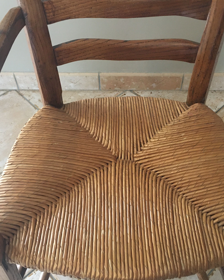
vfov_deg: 47.9
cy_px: 139
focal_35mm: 38
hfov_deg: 39.1
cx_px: 125
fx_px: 315
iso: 125
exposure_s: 1/17
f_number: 2.2
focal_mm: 4.15
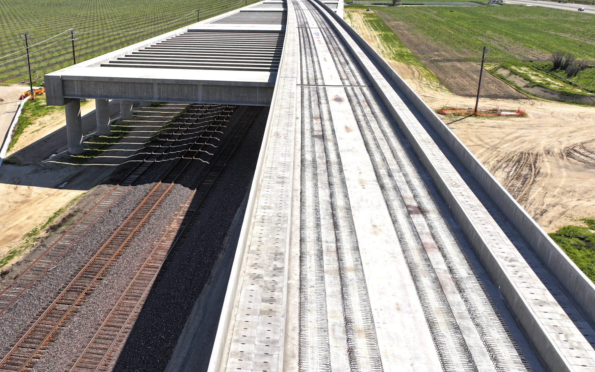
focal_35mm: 36
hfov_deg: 53.1
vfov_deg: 35.3
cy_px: 198
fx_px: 584
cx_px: 206
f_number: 2.8
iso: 110
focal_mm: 12.29
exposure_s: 1/2500
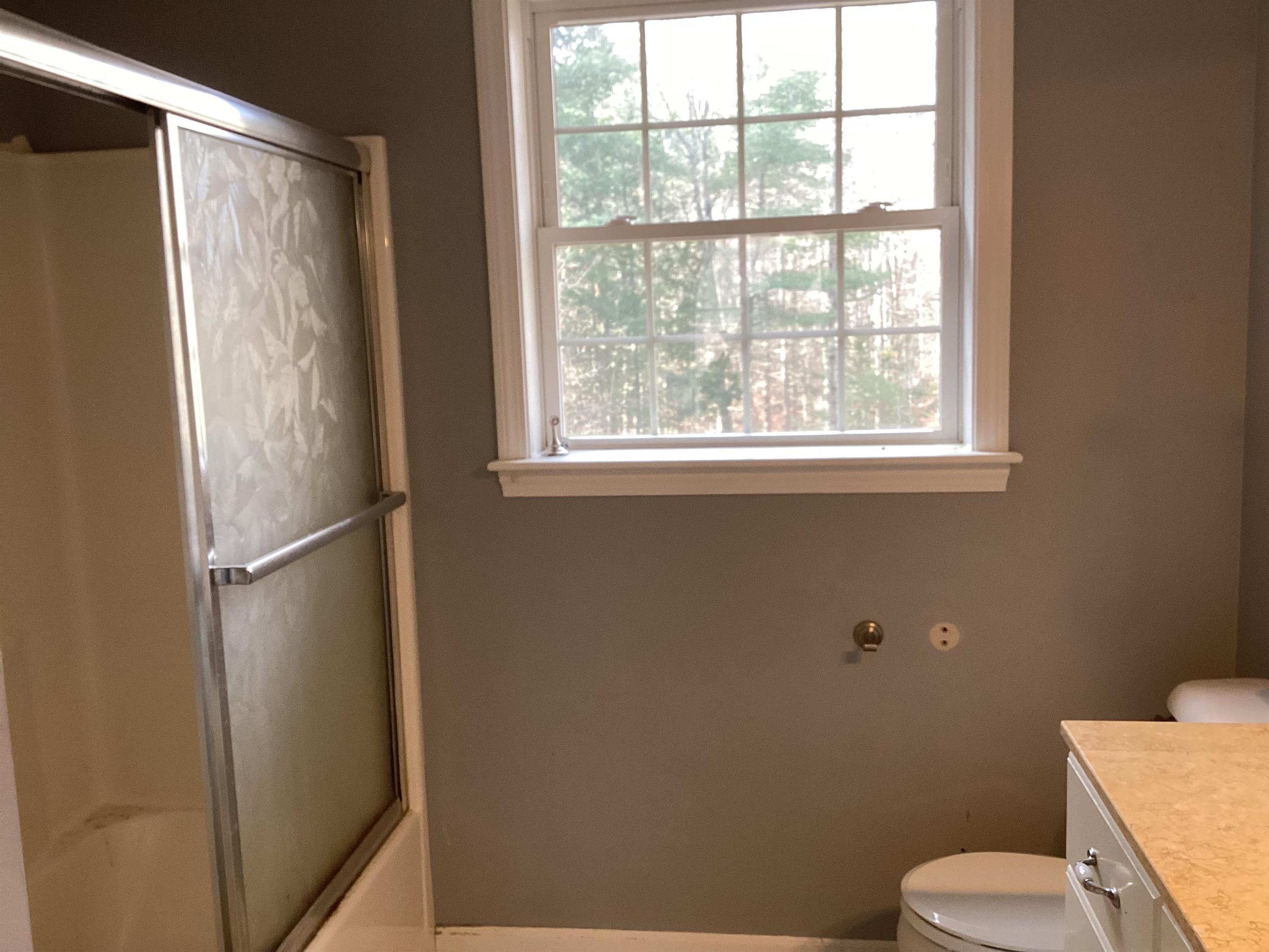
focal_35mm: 31
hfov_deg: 58.4
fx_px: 1136
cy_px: 476
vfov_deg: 45.4
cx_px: 634
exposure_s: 1/60
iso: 100
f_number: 2.4
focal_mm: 3.3
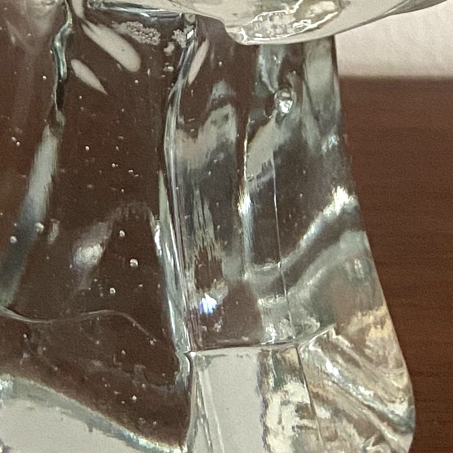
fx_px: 1614
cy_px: -249
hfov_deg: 16.0
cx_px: 190
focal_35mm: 109
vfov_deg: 14.7
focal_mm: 4.25
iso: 500
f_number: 1.8
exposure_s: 1/49
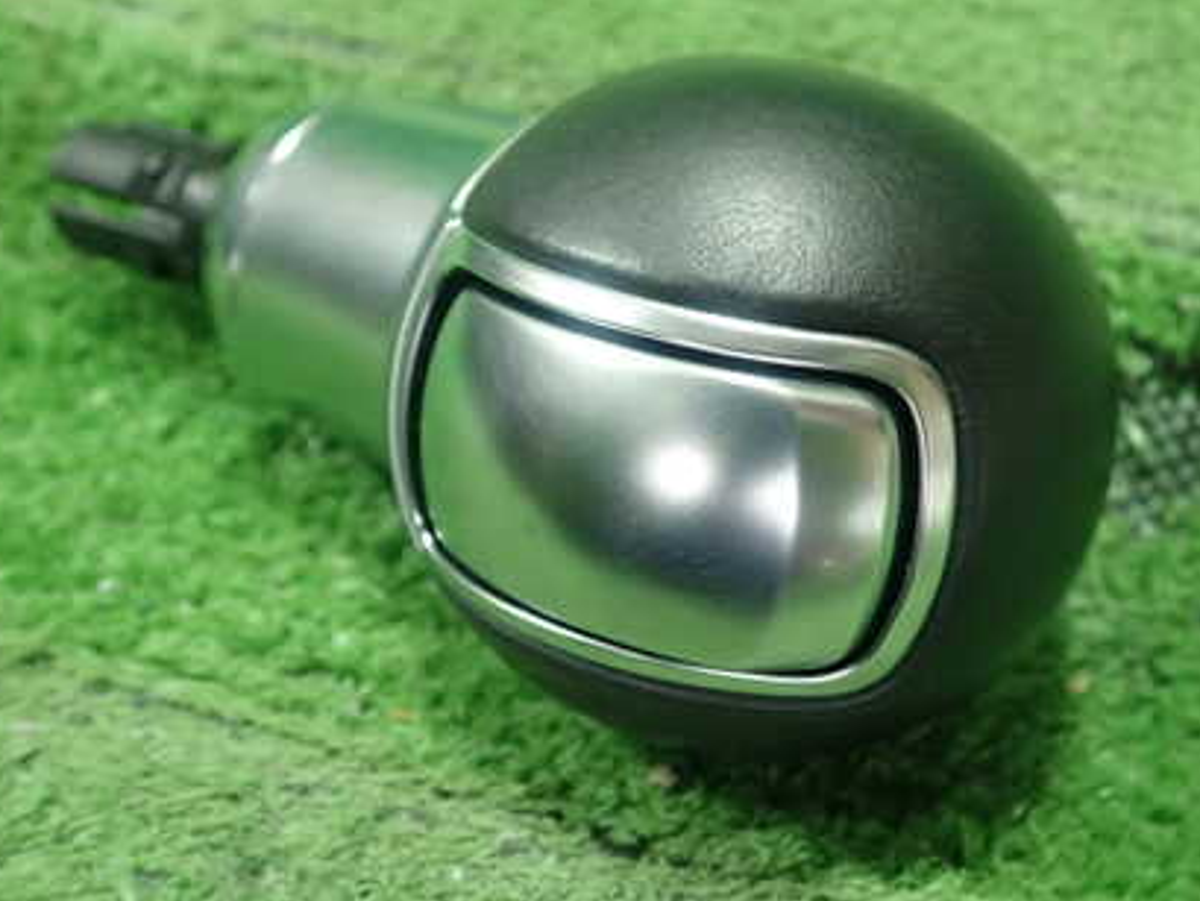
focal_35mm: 44
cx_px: 789
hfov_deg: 42.4
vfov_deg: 32.9
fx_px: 1526
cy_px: 414
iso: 500
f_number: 2.3
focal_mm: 5.5
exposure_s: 1/125
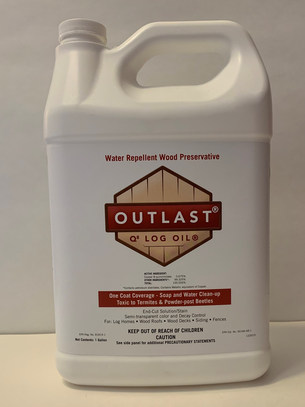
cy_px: 204
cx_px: 152
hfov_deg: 53.1
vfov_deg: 67.3
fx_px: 305
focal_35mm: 26
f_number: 1.8
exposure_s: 1/60
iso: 160
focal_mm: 4.25
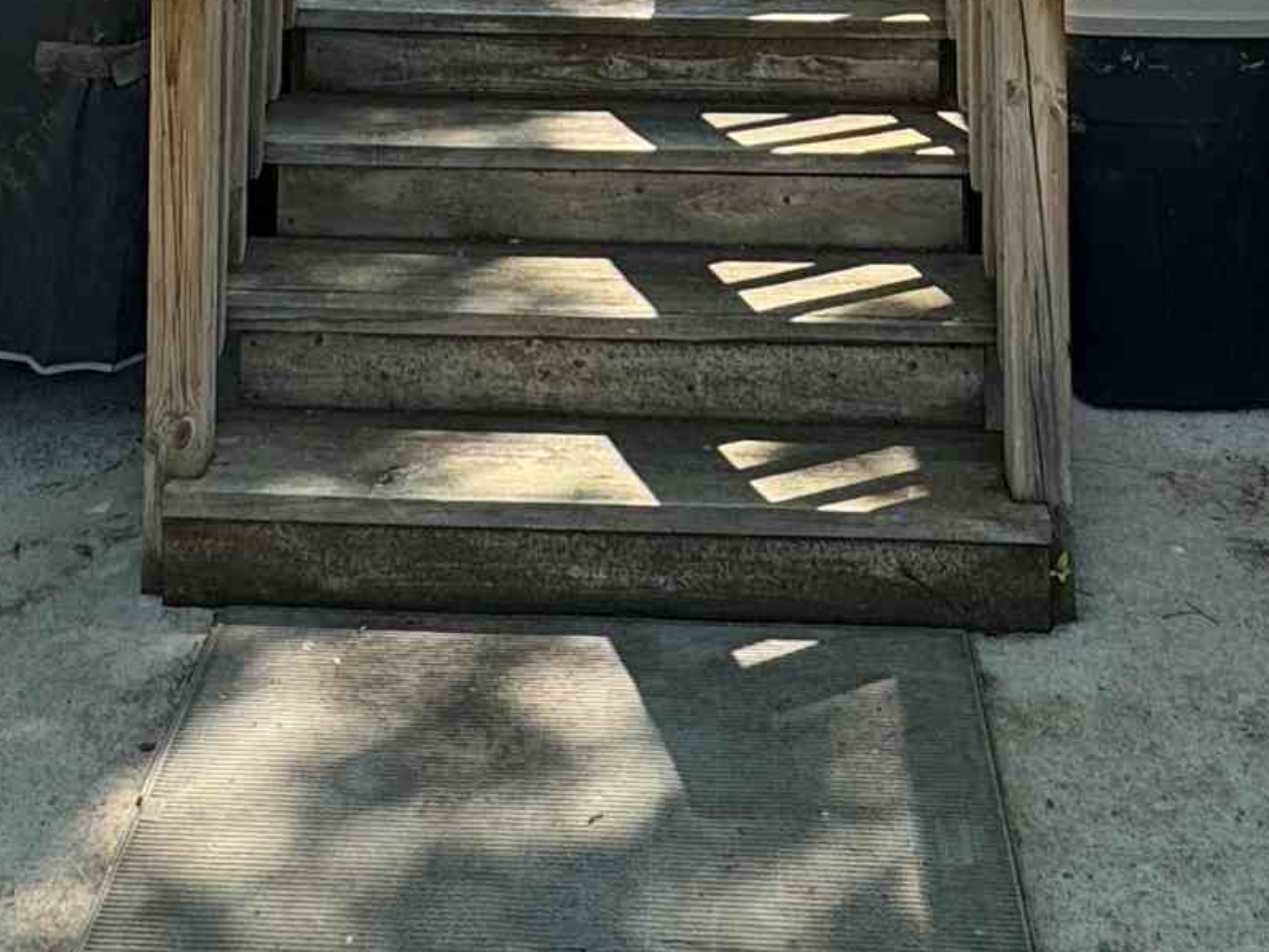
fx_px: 1980
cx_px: 601
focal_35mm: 54
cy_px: -726
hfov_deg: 35.5
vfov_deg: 20.1
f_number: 2.2
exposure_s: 1/610
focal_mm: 2.22
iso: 50
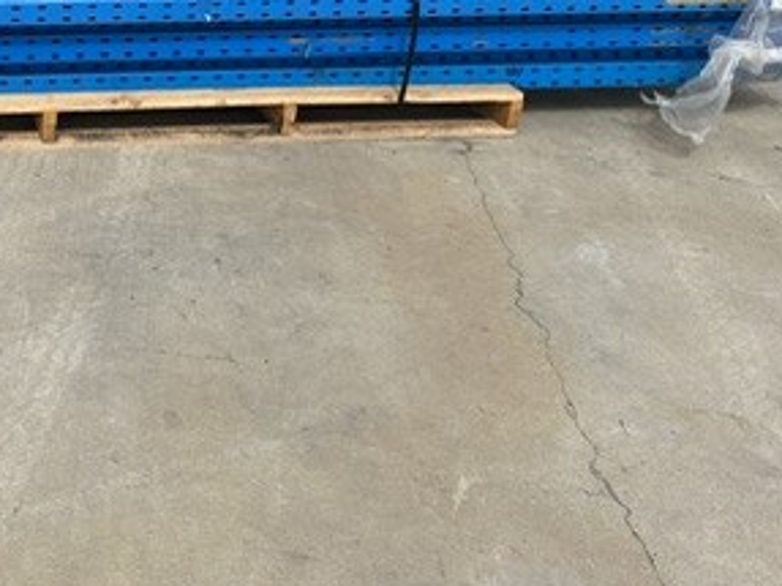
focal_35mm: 58
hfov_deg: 31.8
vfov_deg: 24.5
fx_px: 1310
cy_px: 55
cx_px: 95
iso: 32
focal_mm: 4.25
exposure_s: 1/2967
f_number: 1.8
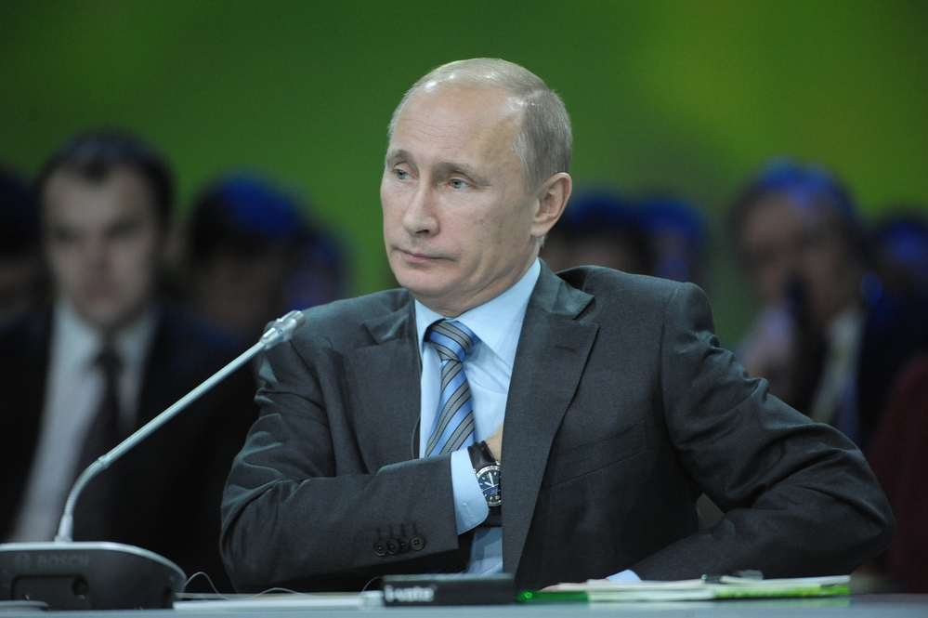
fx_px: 10306
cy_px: 309
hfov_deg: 5.2
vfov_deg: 3.4
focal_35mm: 400
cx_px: 464
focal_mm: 400
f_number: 4
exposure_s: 1/200
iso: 3200
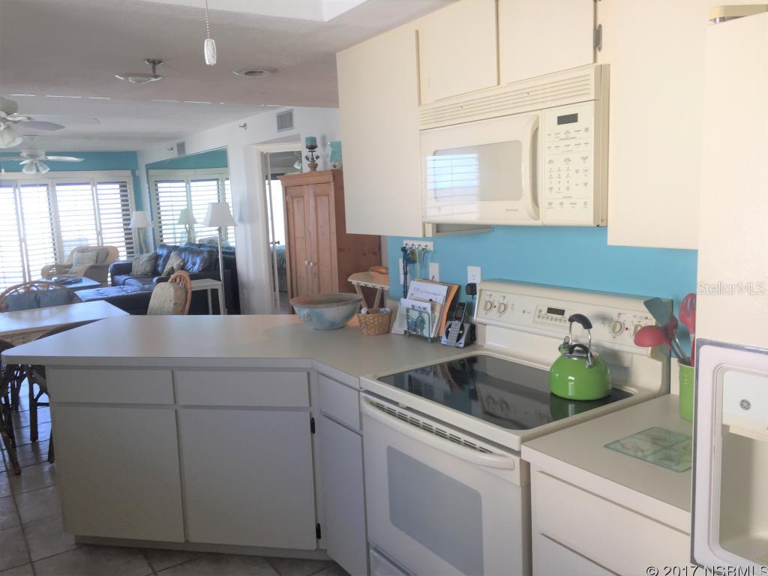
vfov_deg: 48.2
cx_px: 384
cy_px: 288
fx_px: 643
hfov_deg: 61.7
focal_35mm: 29
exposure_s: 1/40
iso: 32
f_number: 2.2
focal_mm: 4.15
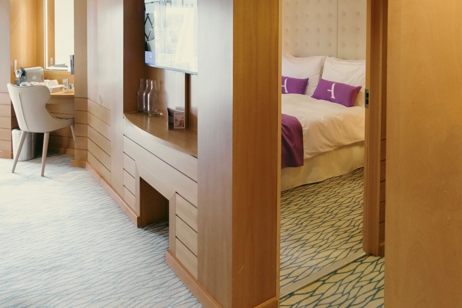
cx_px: 260
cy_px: 130
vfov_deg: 46.2
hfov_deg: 65.2
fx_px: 359
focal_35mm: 28
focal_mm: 16
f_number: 4
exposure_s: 1/200
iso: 3200
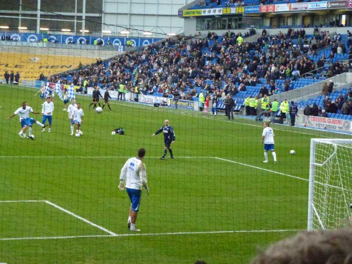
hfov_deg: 20.4
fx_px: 976
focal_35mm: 96
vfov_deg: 15.4
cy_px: 132
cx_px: 176
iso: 1600
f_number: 5
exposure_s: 1/320
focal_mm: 17.3
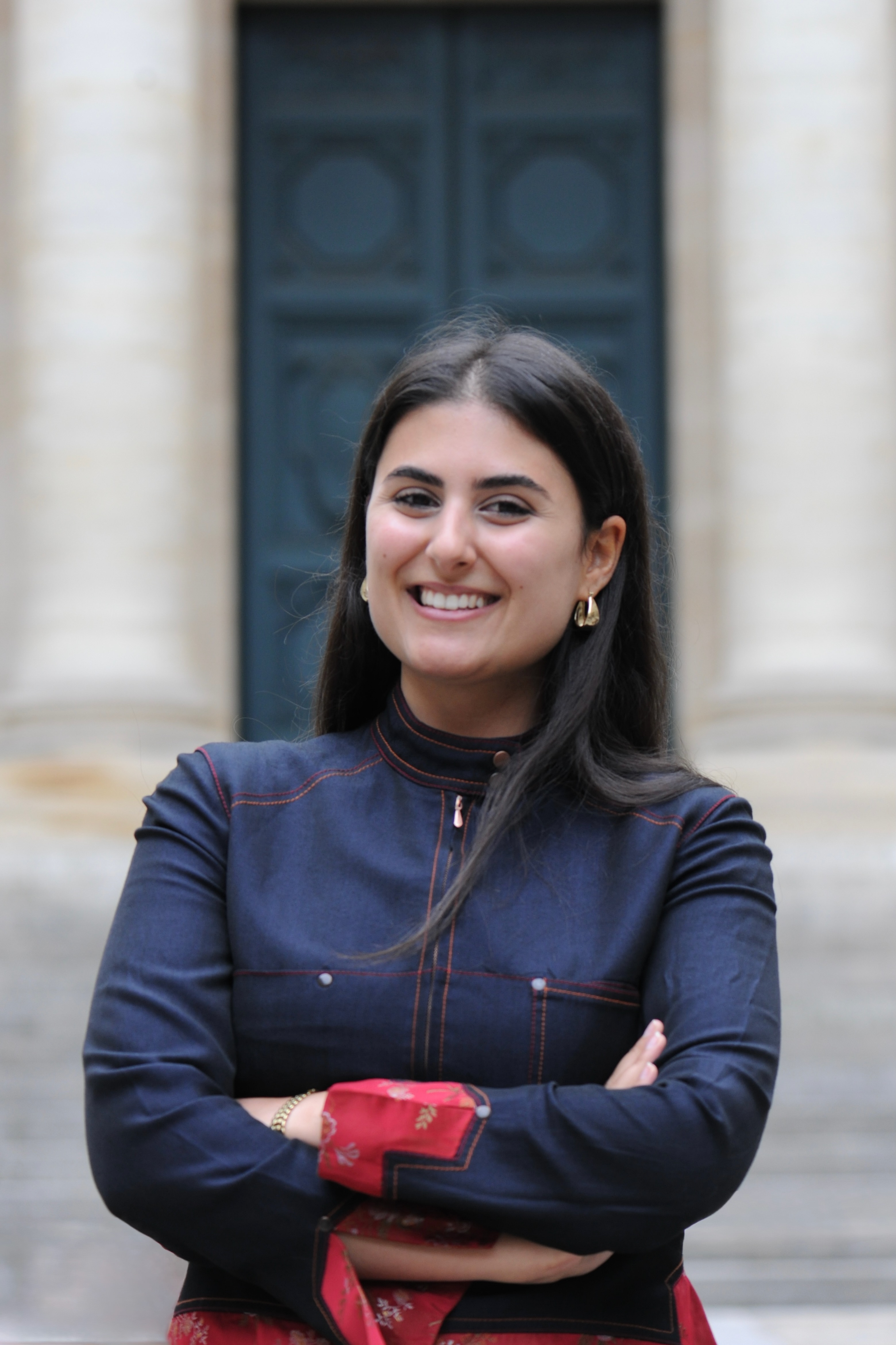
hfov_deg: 13.0
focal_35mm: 105
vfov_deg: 19.5
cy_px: 672
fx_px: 3920
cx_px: 448
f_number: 5
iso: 500
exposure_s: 1/200
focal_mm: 105
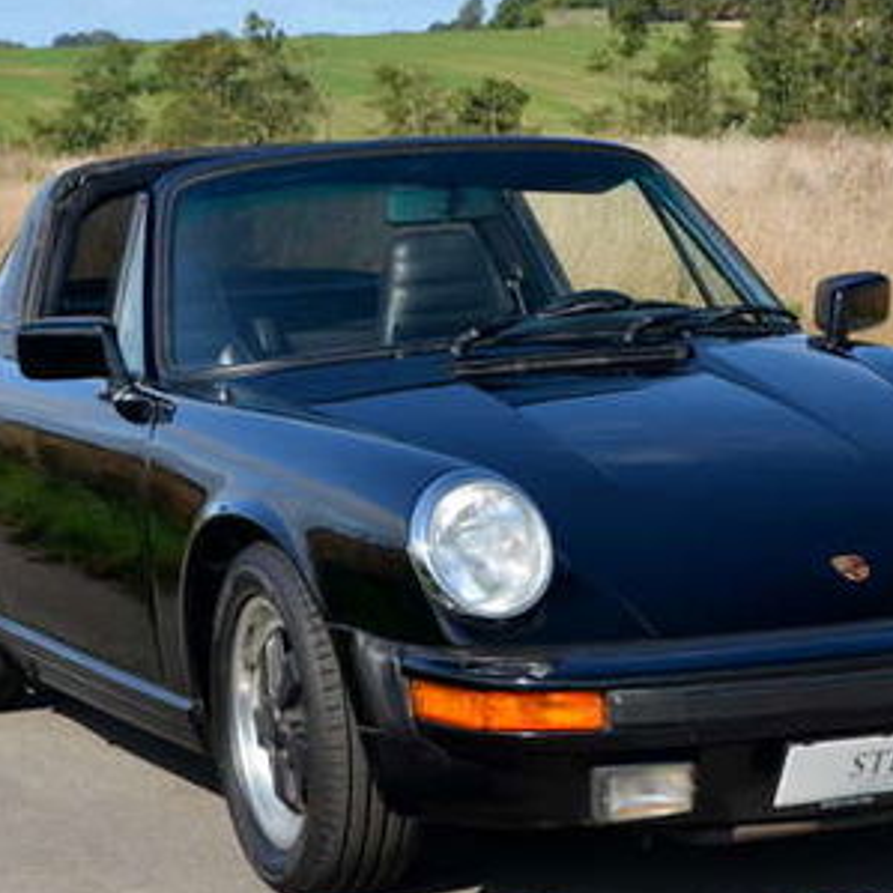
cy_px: 591
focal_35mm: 124
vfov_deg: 14.0
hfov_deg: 14.1
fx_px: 3619
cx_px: 570
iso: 160
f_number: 8
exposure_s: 1/250
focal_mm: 38
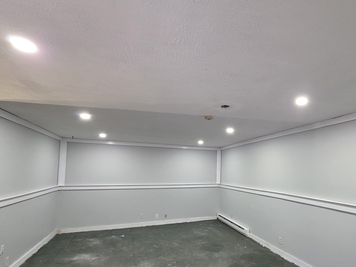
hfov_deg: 106.2
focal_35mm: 13
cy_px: 134
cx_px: 178
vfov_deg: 89.9
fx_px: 134
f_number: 1.9
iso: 400
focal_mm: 2.2
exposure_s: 1/60
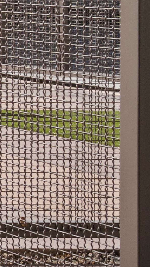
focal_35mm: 191
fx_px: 1351
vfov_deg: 11.1
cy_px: -47
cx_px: -858
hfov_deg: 4.3
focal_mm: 20
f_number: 8
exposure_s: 1/500
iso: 200
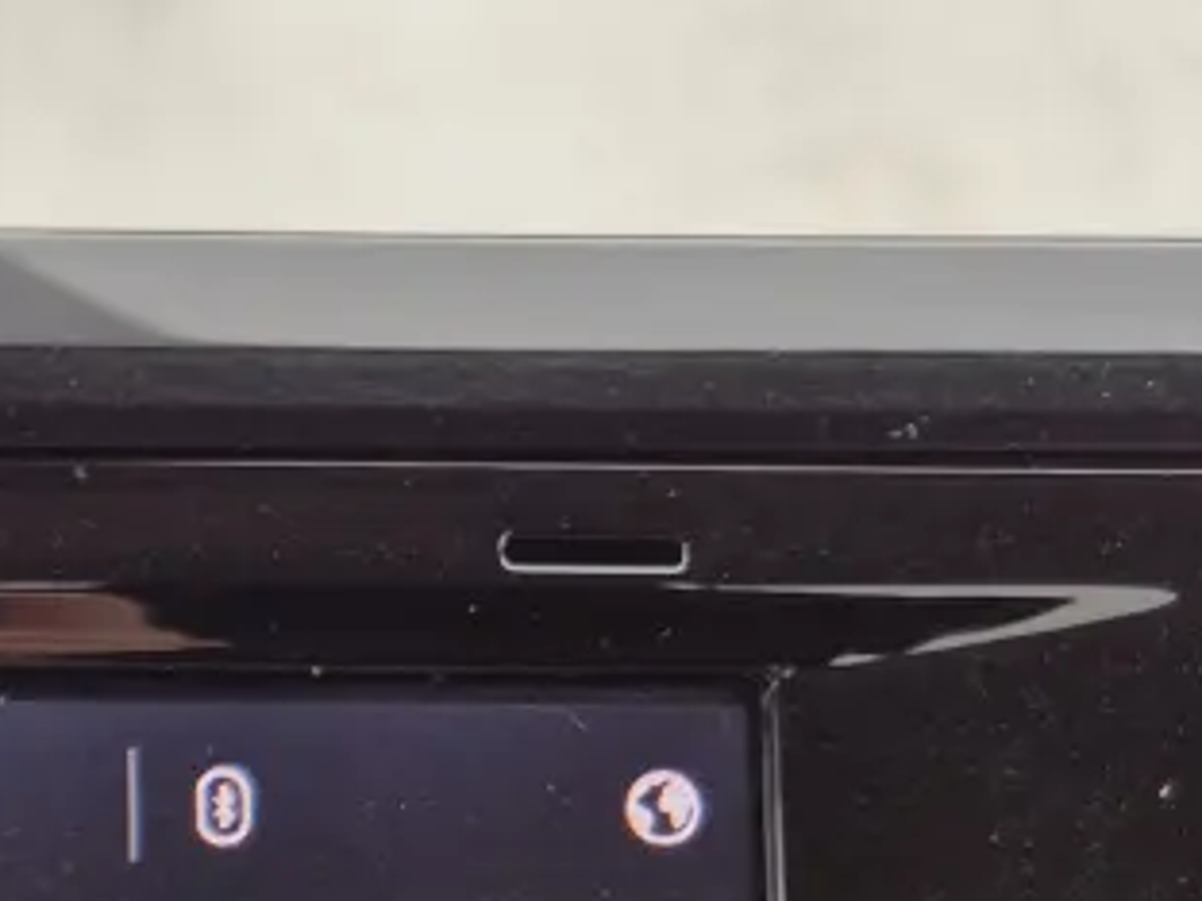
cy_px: 1671
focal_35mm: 106
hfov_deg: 15.8
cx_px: -952
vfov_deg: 12.6
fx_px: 3681
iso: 32
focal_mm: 5.4
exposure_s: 1/100
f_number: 1.8
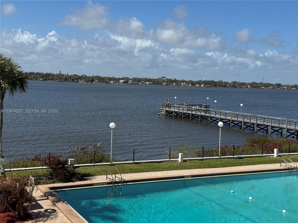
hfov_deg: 39.7
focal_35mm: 48
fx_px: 413
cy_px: 112
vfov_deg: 30.3
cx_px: 149
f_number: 1.78
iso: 64
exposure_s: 1/6410
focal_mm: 6.76
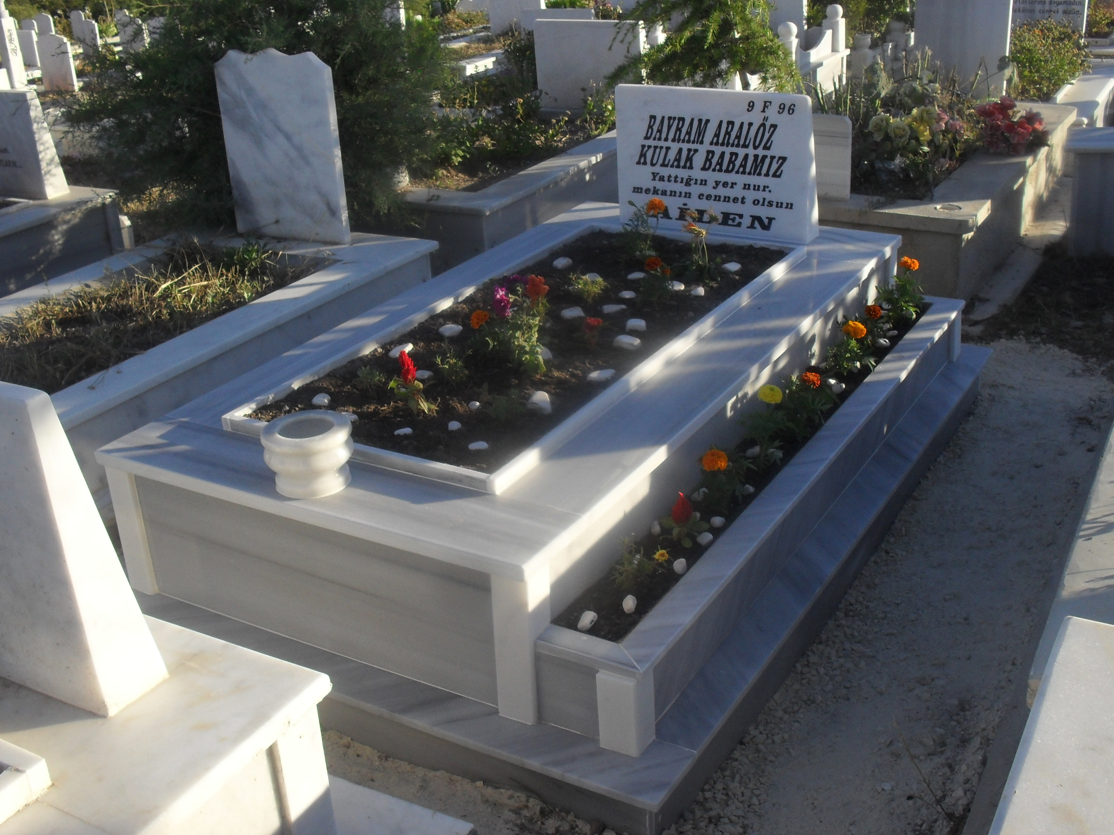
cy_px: 421
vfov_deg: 36.0
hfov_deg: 46.8
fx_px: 1287
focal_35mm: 40
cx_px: 584
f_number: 8.4
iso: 100
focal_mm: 6.3
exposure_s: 1/125
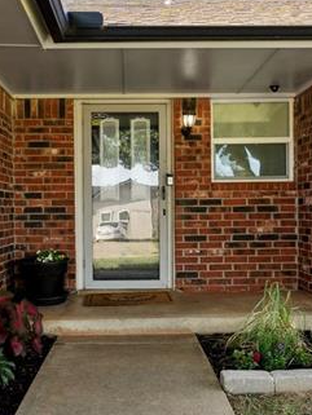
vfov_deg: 41.2
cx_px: 160
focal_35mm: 46
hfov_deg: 31.5
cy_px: 225
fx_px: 552
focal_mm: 10
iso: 100
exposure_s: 1/40
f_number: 8
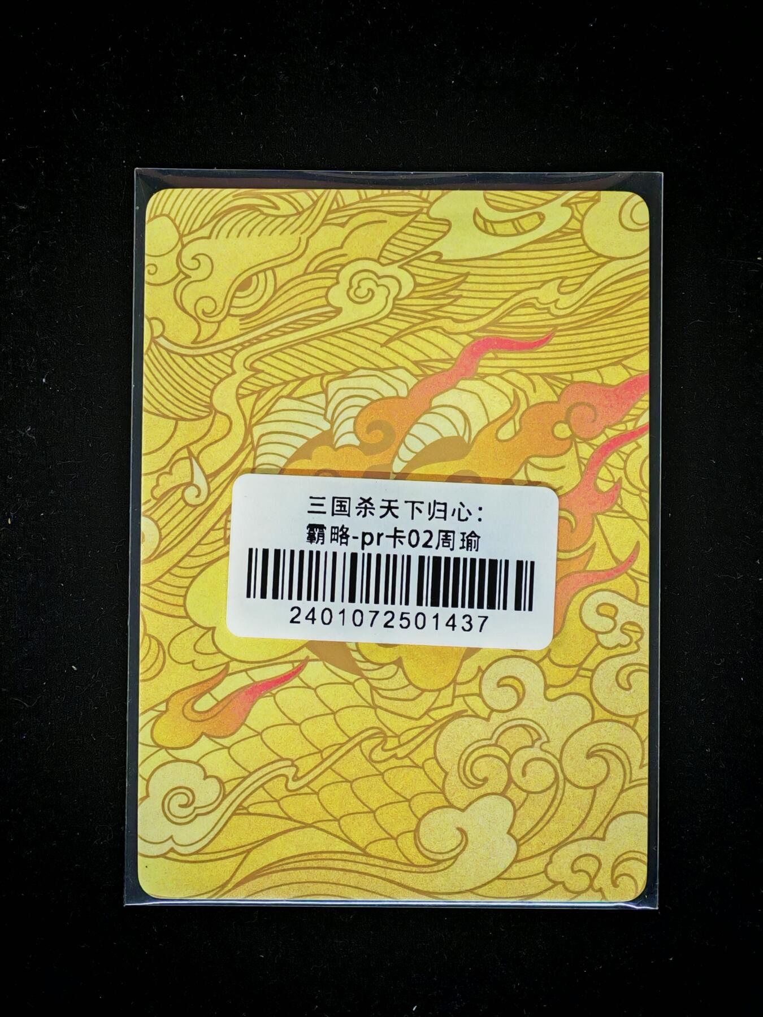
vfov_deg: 17.4
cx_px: 382
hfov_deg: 13.1
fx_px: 3321
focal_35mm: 113
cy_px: 508
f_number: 2.4
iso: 500
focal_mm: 8.67
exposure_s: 1/25
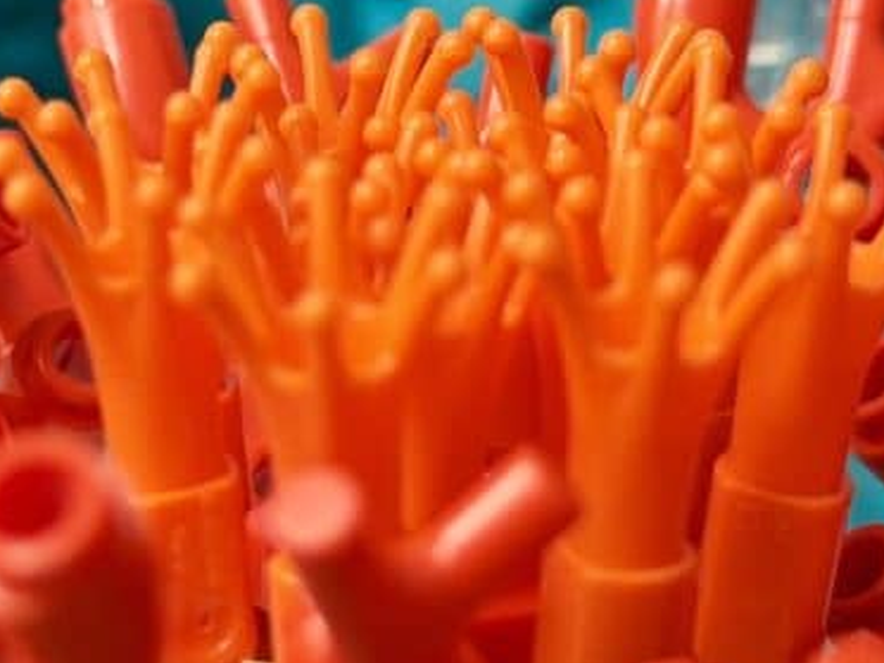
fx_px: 3371
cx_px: 280
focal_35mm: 132
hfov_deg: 14.9
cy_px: 264
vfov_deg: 11.2
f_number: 1.78
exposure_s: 1/60
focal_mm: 6.76
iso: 250
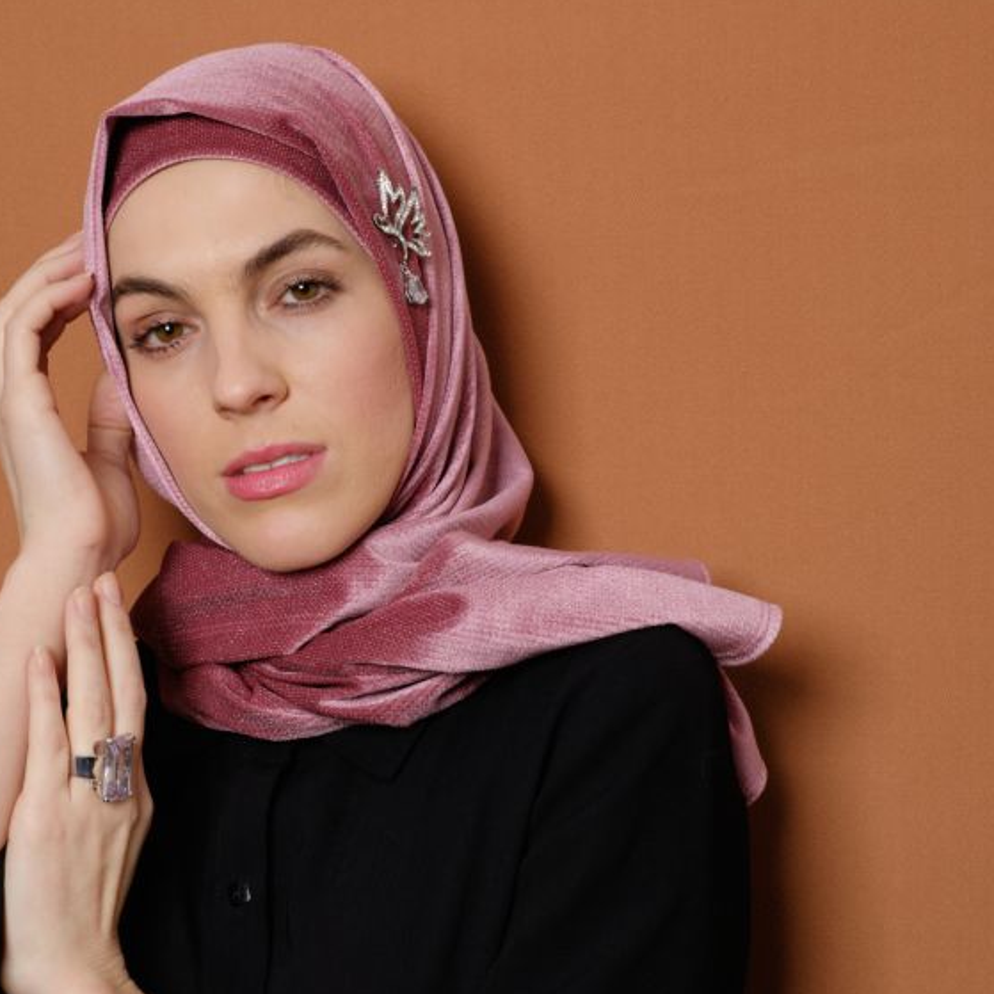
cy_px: 513
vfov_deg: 23.7
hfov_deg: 23.4
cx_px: 236
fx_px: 2372
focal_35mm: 73
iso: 250
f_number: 10
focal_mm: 32
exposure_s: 1/200
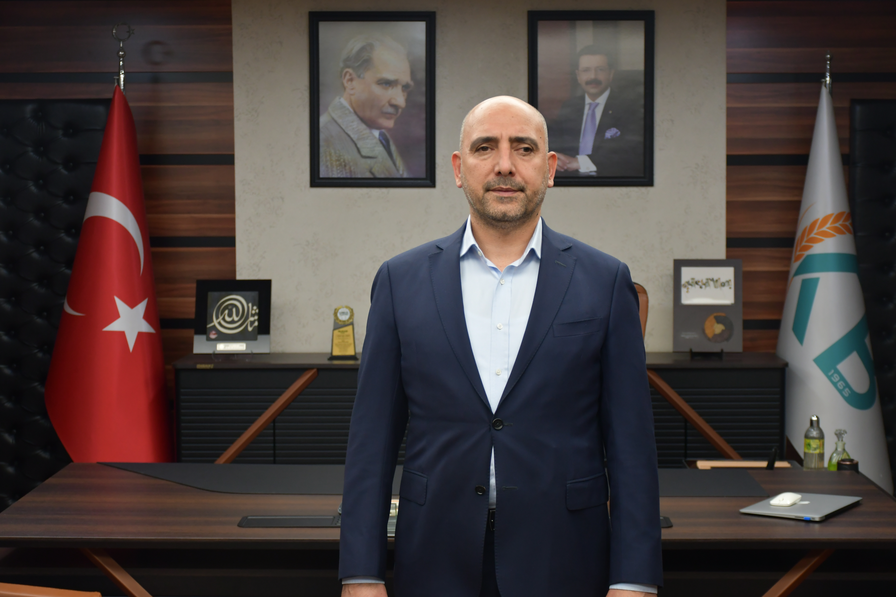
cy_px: 298
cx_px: 448
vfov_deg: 21.6
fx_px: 1568
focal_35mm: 63
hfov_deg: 31.9
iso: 800
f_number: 4.5
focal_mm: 42
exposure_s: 1/160
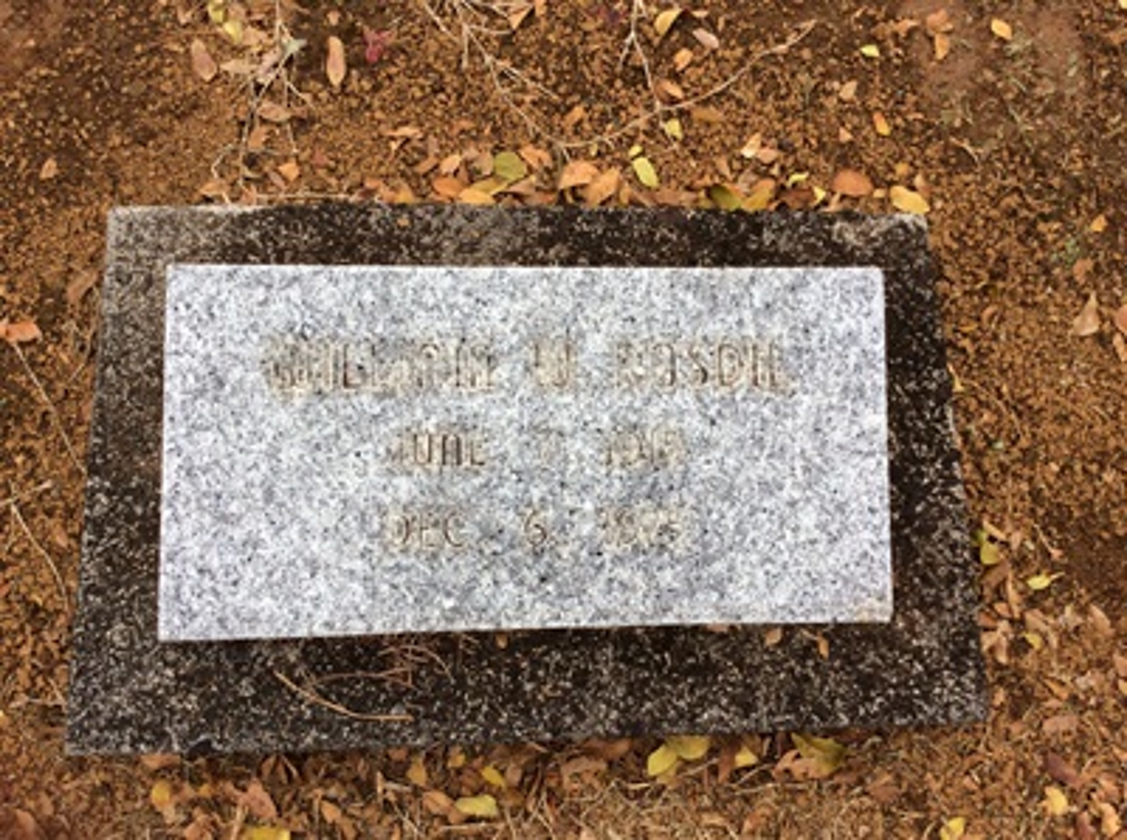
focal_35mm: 32
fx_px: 1039
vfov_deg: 44.0
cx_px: 564
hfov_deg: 56.9
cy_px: 420
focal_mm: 3.3
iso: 32
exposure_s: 1/159
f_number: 2.4
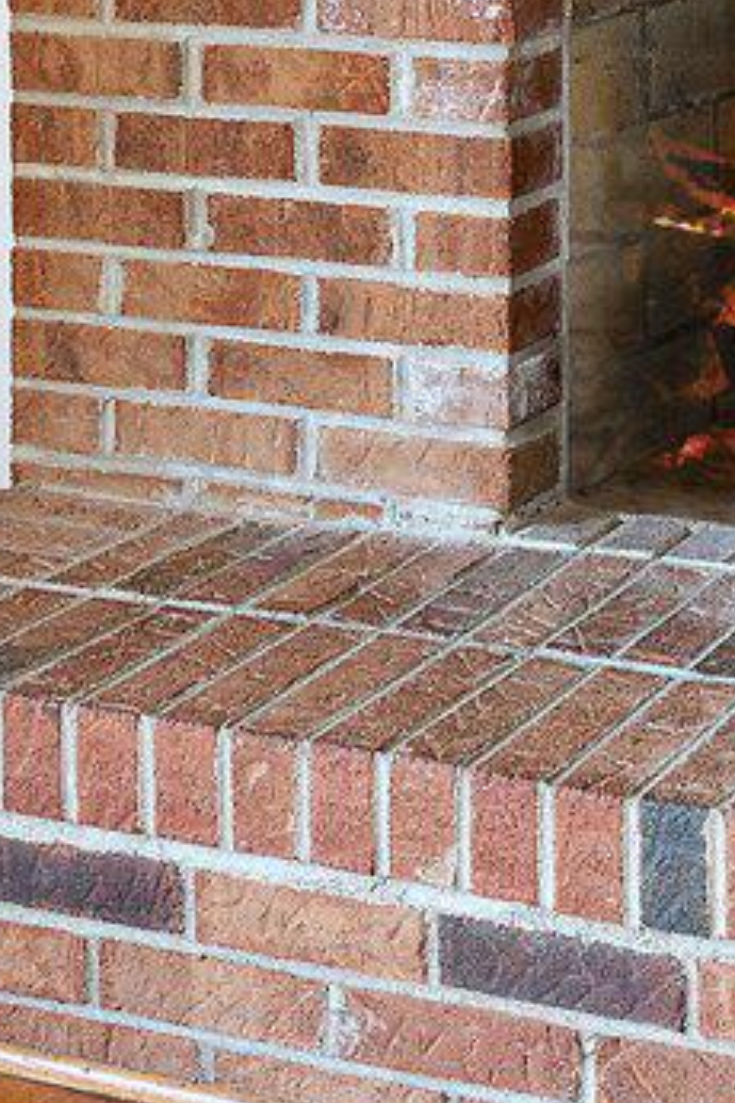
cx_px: 1074
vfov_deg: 20.1
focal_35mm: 92
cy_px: -384
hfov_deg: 14.1
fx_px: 2807
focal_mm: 20.6
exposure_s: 1/10
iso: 640
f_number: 8
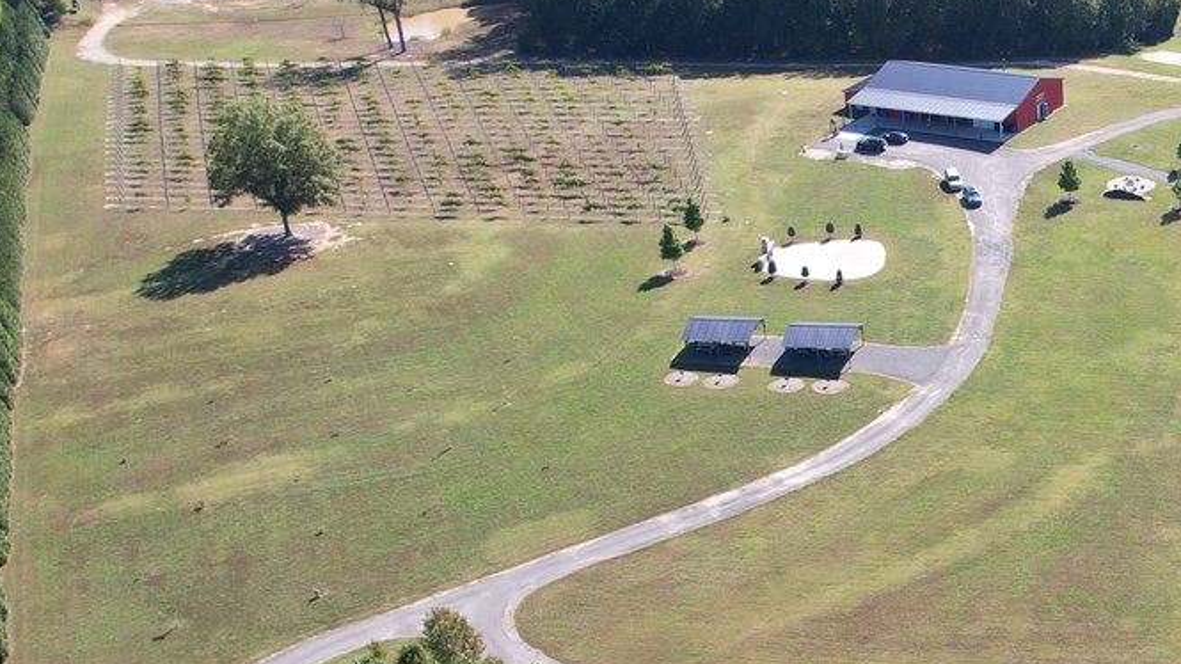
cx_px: 1217
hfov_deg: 32.3
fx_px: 1848
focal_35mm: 59
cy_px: 541
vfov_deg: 20.1
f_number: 2.8
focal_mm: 8.38
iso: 100
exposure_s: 1/725
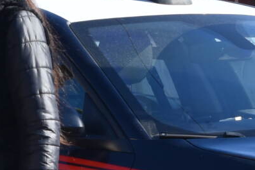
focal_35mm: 658
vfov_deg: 2.1
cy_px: 97
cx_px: 101
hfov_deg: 3.1
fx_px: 4662
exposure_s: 1/320
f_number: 9
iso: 200
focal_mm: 68
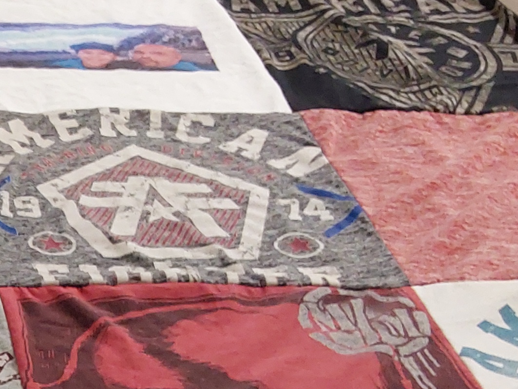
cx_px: -242
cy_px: 441
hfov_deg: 19.9
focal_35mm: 86
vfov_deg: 16.6
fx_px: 1287
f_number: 1.9
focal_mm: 2.91
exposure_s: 1/60
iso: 125
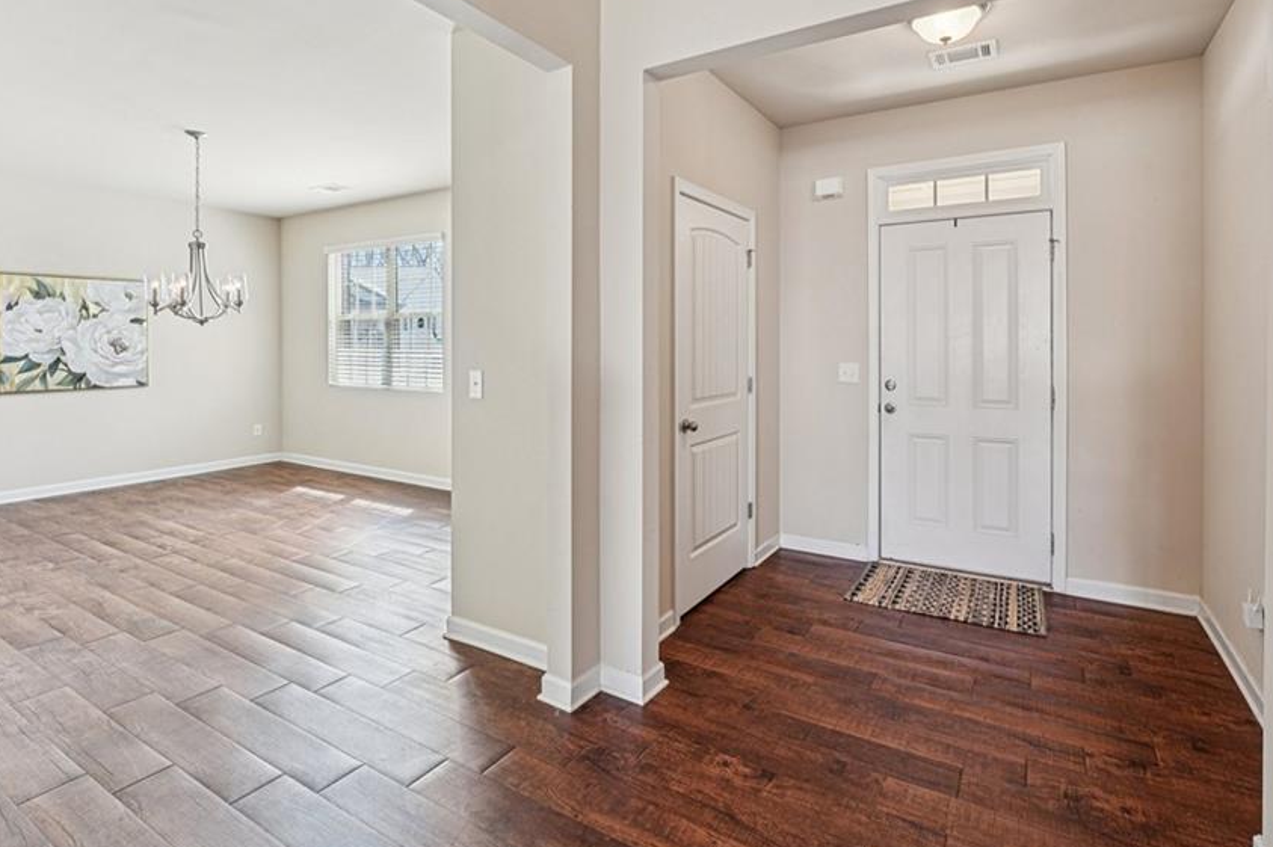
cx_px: 692
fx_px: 627
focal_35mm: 18
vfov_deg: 67.6
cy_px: 345
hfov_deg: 90.7
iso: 250
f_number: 8
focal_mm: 14.6
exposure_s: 1/15
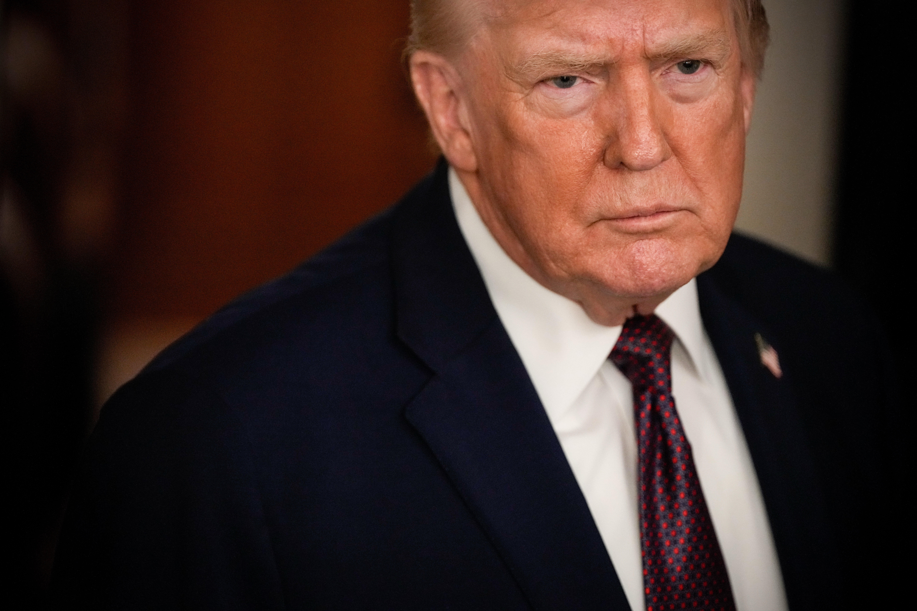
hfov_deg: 10.3
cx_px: 458
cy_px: 306
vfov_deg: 6.9
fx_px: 5094
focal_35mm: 200
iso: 5000
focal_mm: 200
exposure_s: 1/320
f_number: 2.8
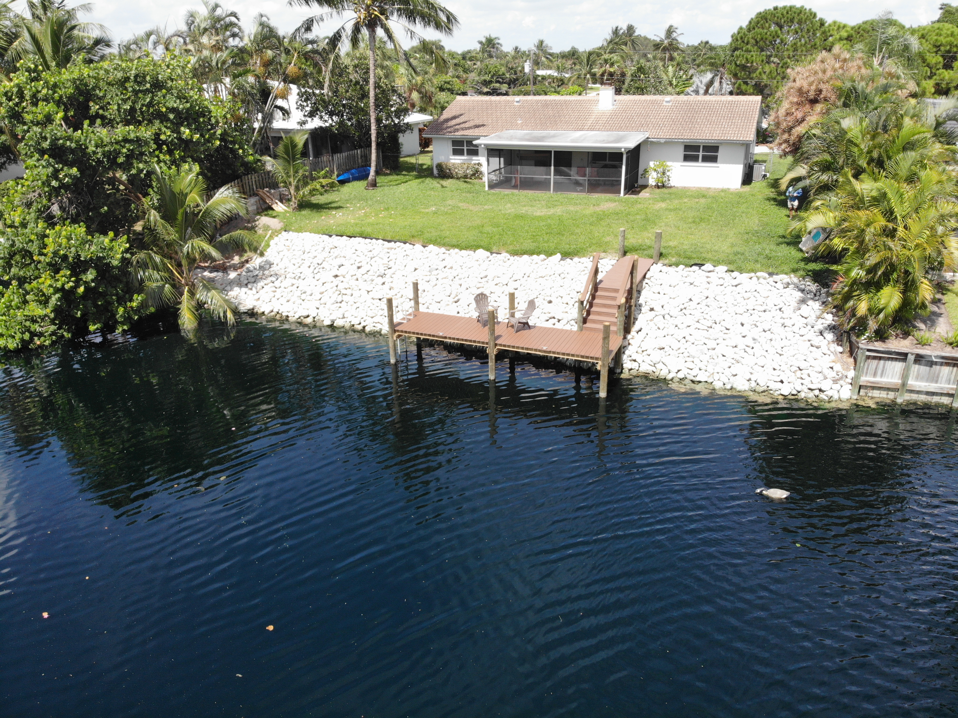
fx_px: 664
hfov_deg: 71.6
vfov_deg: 56.8
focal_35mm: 24
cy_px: 359
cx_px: 479
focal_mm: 4.5
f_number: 2.8
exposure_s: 1/574
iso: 100
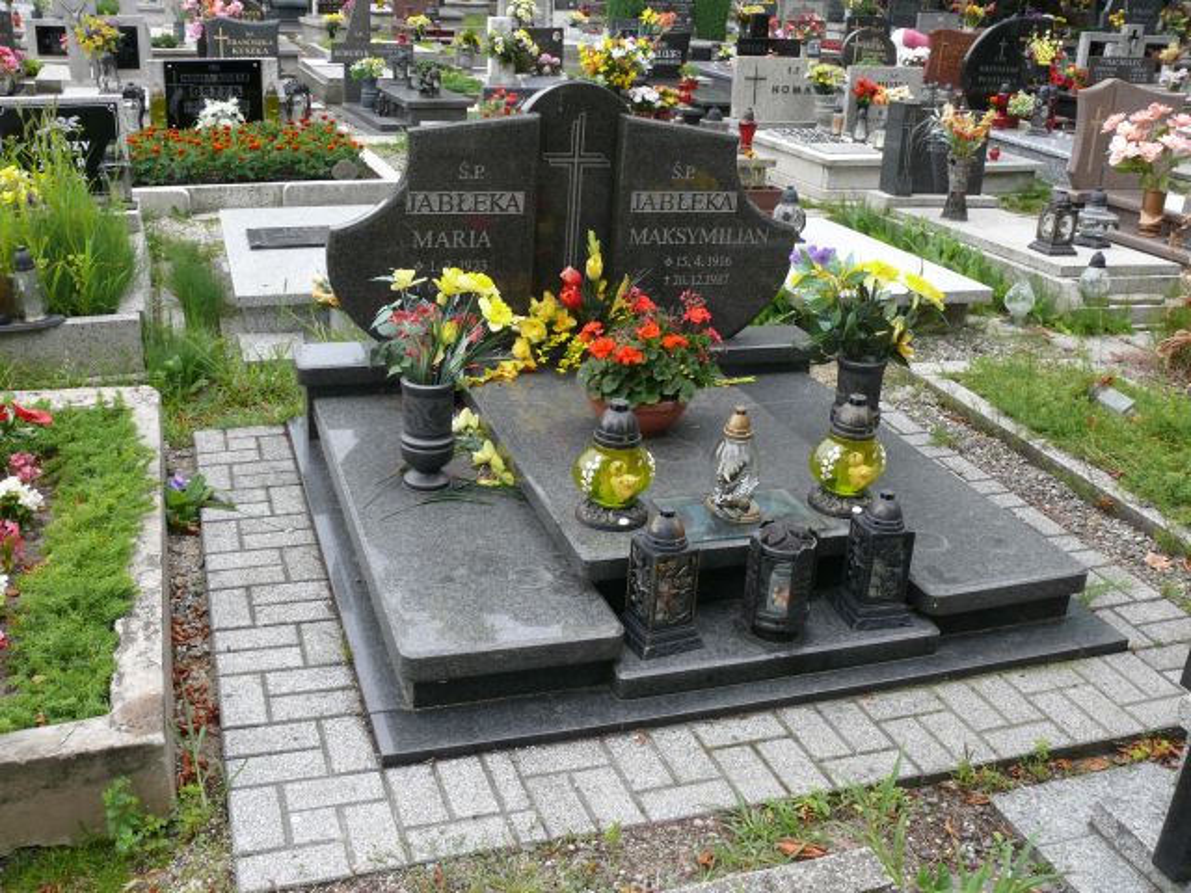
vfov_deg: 40.7
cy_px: 446
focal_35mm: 35
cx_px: 596
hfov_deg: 52.6
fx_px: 1204
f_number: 4
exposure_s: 1/100
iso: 100
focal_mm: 7.4
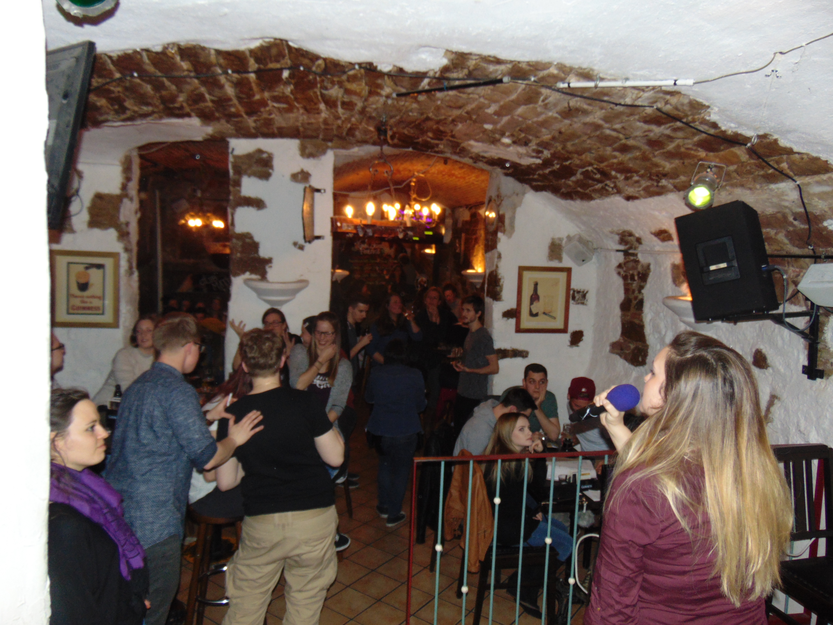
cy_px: 312
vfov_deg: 54.9
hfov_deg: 69.4
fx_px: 602
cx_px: 416
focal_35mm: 25
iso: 200
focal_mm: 4.5
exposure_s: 1/8
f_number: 3
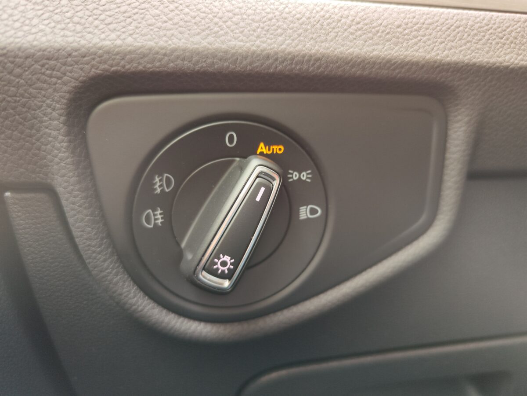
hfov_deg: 73.9
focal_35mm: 23
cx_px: 264
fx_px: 350
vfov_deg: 58.9
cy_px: 198
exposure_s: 1/33.3
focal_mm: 7.01
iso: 549
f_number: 1.69
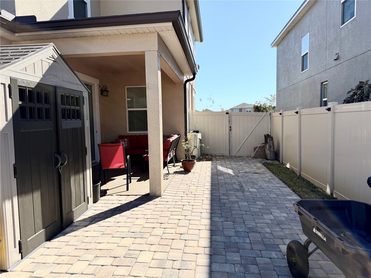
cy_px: 139
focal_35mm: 24
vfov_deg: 56.8
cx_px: 186
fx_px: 257
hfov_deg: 71.6
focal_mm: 6.76
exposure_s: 1/3953
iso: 80
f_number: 1.78
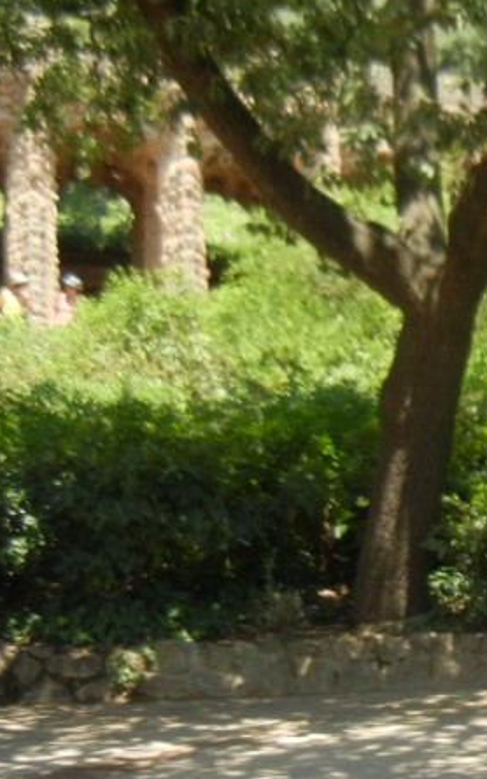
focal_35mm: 83
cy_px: 513
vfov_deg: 24.8
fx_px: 1763
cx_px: 680
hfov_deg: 14.8
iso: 160
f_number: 3.6
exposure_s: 1/367
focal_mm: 6.2
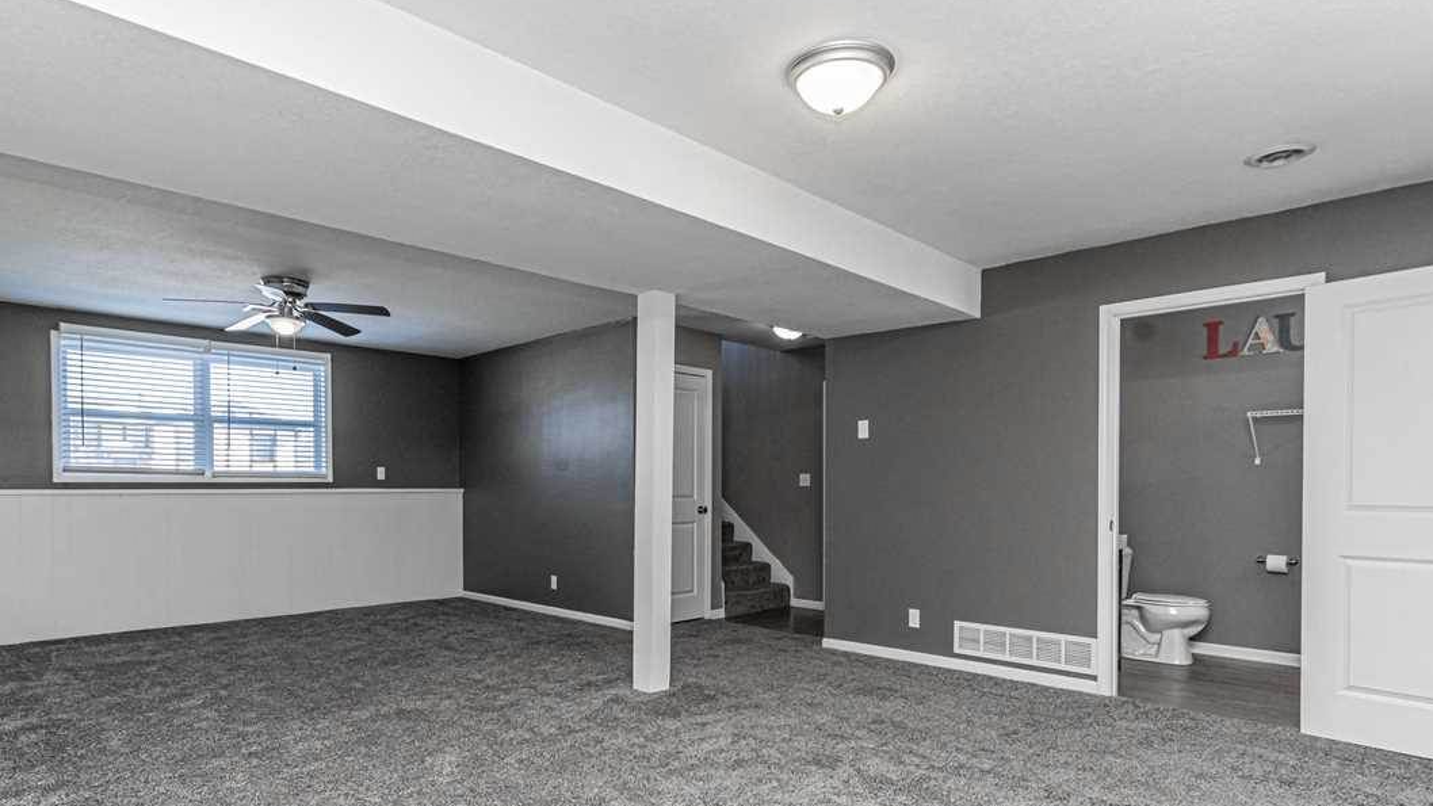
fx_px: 722
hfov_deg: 89.4
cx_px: 661
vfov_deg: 56.6
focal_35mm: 19
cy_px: 559
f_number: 10
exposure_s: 1/60
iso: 1000
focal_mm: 10
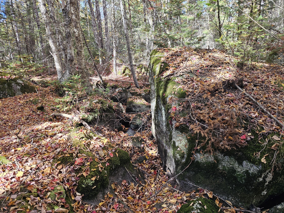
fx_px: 189
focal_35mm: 23
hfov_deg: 73.9
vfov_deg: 58.9
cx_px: 142
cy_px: 106
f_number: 1.7
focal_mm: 6.3
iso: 80
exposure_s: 1/180
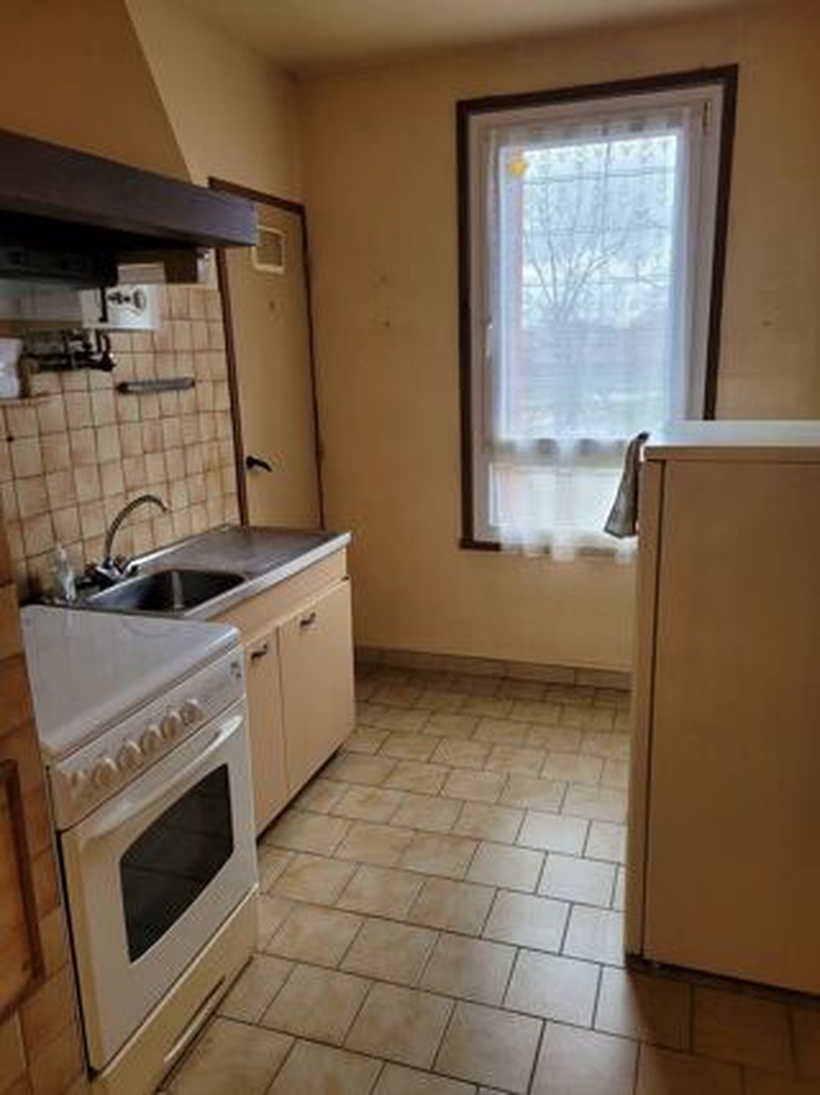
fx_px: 822
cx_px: 410
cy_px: 548
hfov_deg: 53.0
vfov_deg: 67.3
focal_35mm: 26
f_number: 1.8
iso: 200
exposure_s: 1/50
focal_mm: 5.4
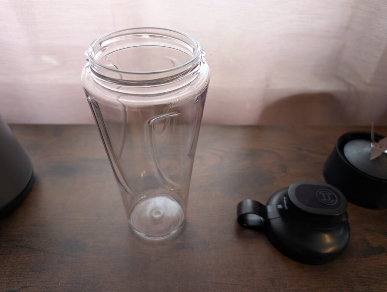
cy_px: 146
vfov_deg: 56.9
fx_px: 269
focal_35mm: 24
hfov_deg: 71.5
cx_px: 194
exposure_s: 1/100
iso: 358
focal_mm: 6.9
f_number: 1.68
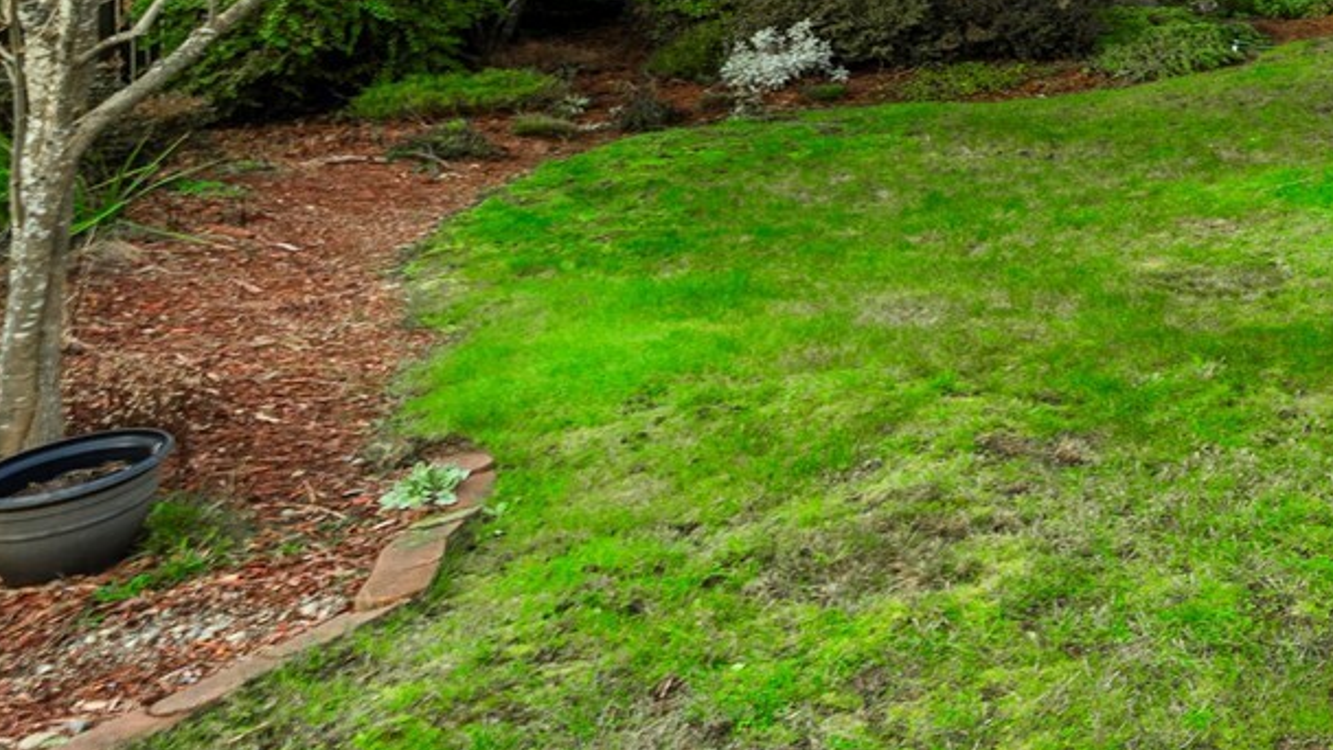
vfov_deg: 26.7
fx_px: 1343
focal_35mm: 38
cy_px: -205
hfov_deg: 40.2
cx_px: 1536
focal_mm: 13
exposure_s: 1/30
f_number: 8
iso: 160
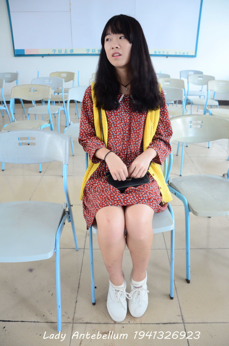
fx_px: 259
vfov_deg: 67.5
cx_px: 114
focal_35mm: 27
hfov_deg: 47.7
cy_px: 173
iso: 1600
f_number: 3.5
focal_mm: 18
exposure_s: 1/25
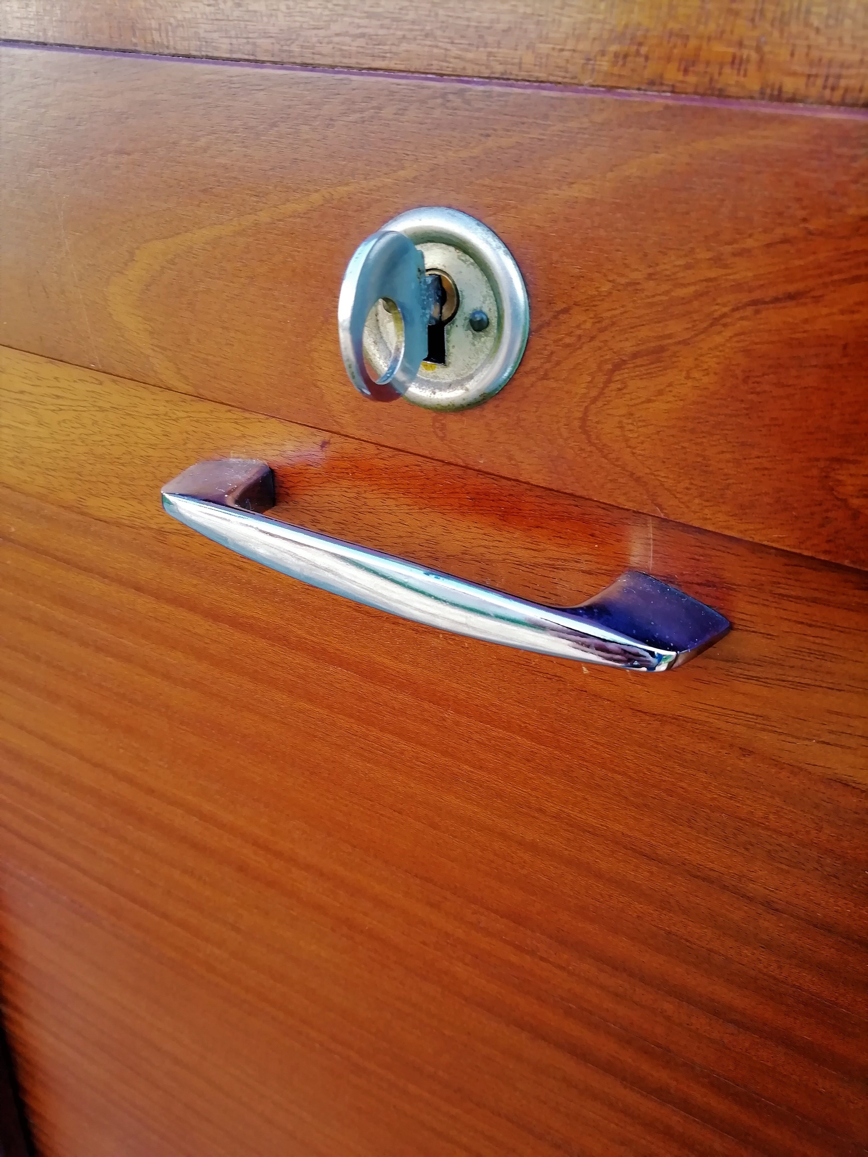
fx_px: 869
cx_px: 434
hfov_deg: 53.1
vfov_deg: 67.3
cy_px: 578
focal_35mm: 26
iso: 64
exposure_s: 1/50
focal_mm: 3.21
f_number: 2.2
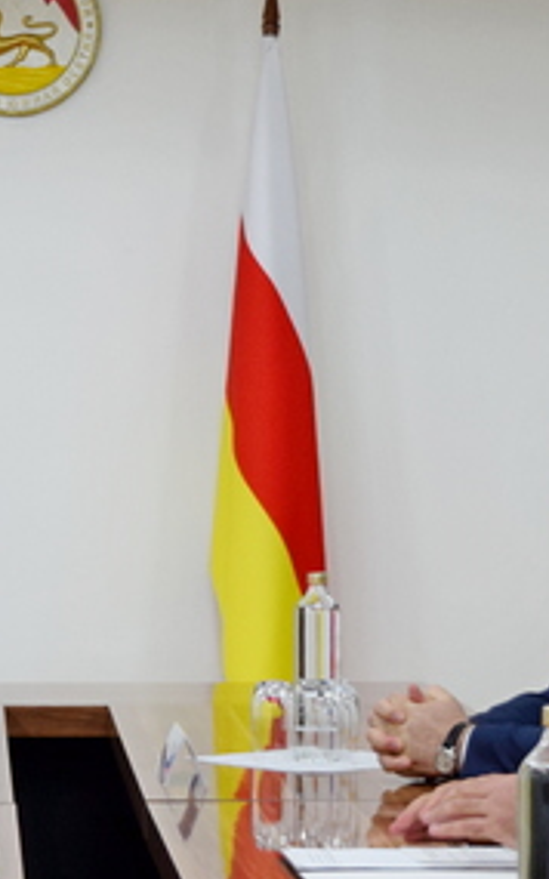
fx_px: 3497
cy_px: 504
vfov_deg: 14.3
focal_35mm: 146
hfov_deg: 9.0
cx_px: 96
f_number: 4.5
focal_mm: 34
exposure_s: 1/60
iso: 560
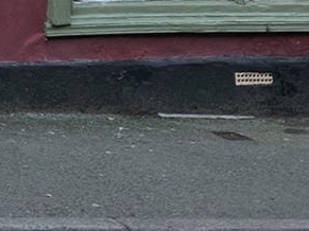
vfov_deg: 8.2
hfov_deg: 10.1
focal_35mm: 158
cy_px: -432
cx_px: -532
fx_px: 1410
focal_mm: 5.4
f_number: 1.8
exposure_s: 1/100
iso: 32
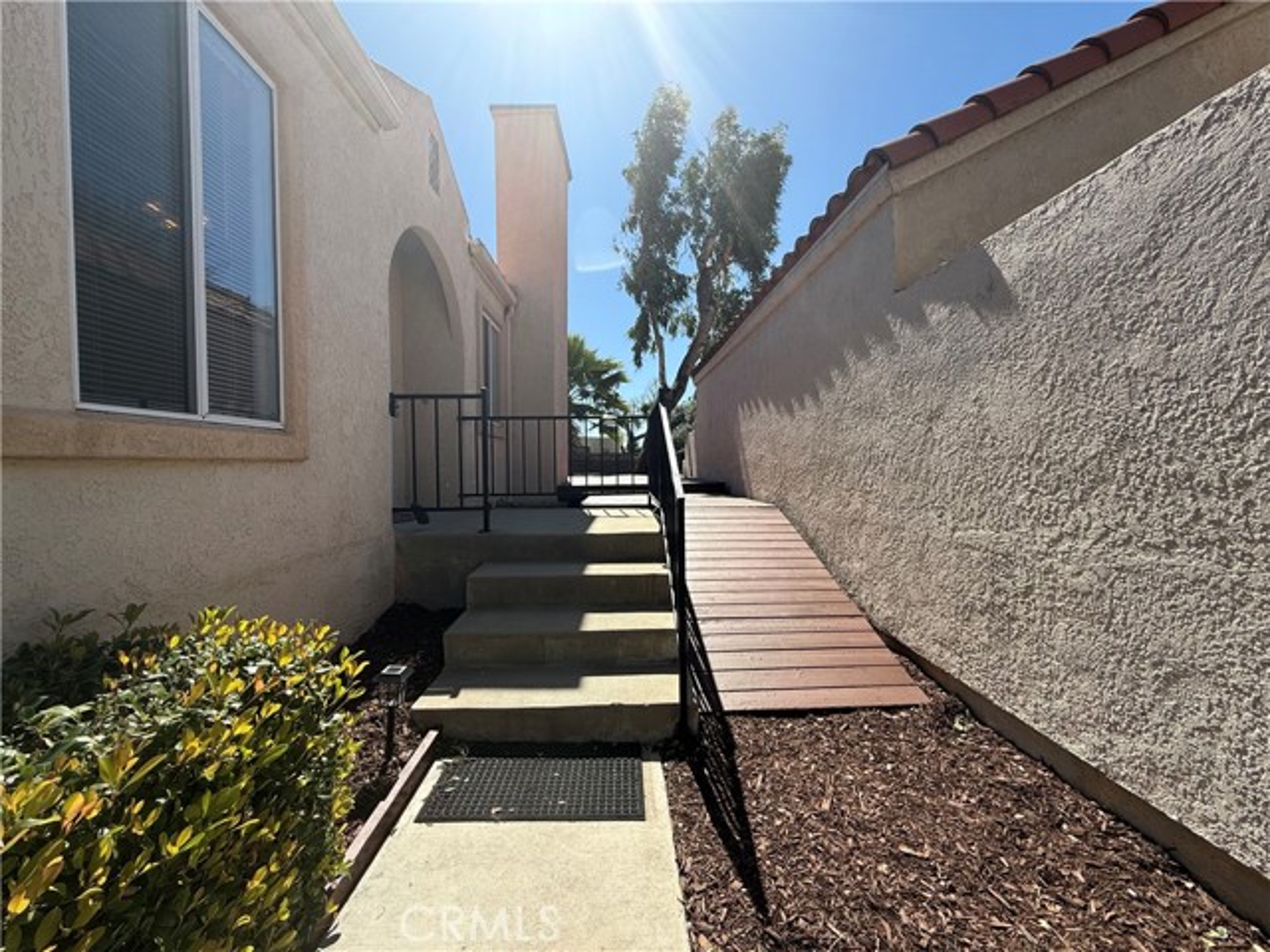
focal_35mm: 14
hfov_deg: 102.1
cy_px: 476
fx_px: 514
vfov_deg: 85.7
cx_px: 635
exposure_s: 1/1848
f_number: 2.2
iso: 50
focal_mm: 2.22
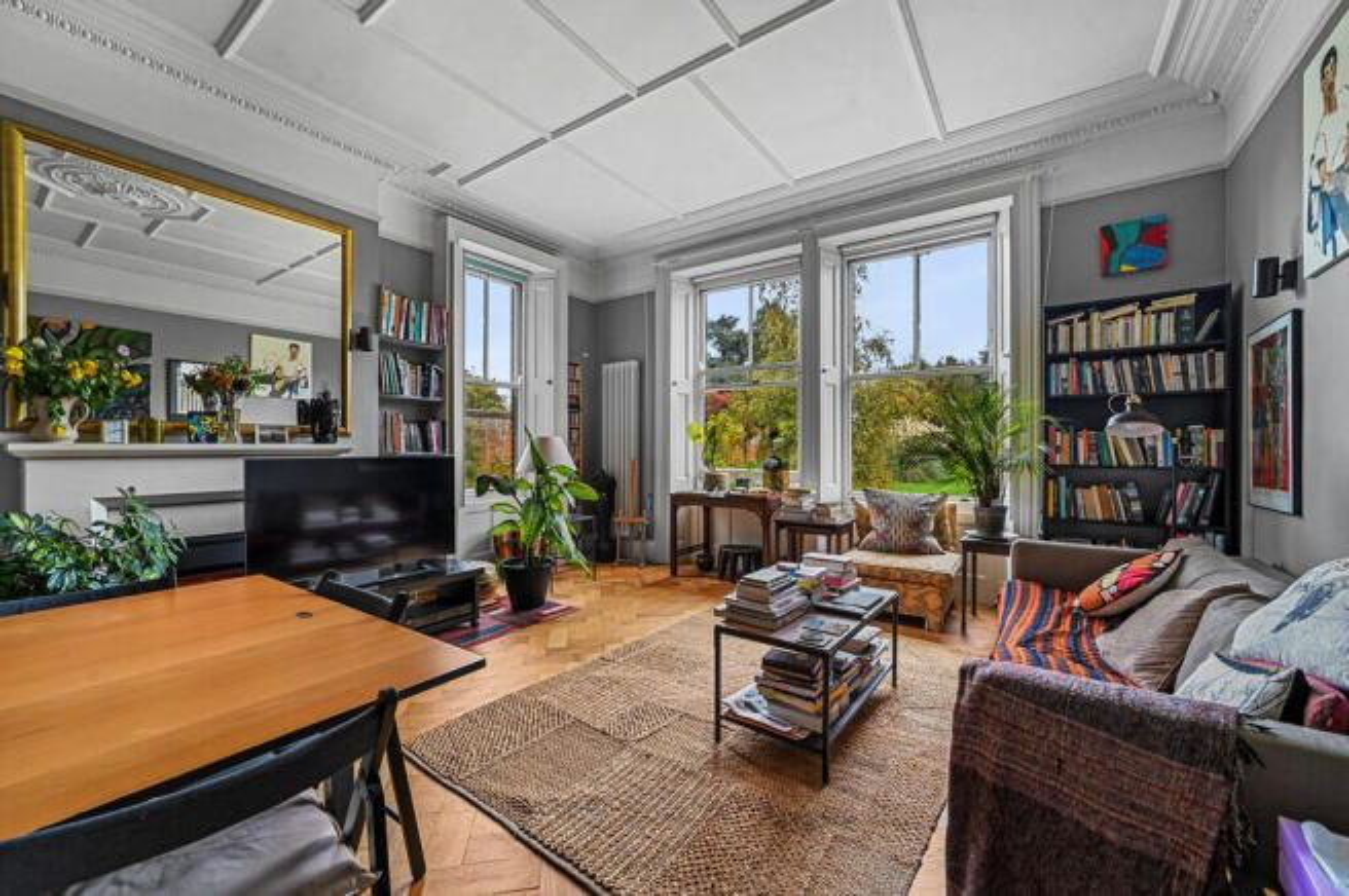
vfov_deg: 81.1
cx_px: 674
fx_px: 524
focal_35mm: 14
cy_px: 448
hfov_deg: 104.3
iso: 400
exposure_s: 1/4
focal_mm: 14
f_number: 8
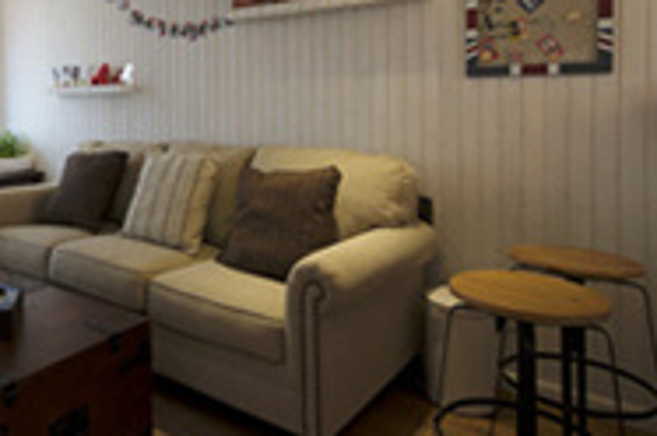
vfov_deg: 42.1
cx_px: 179
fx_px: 547
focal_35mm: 30
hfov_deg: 59.3
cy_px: 109
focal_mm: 14
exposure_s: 1/1.25
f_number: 18
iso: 100
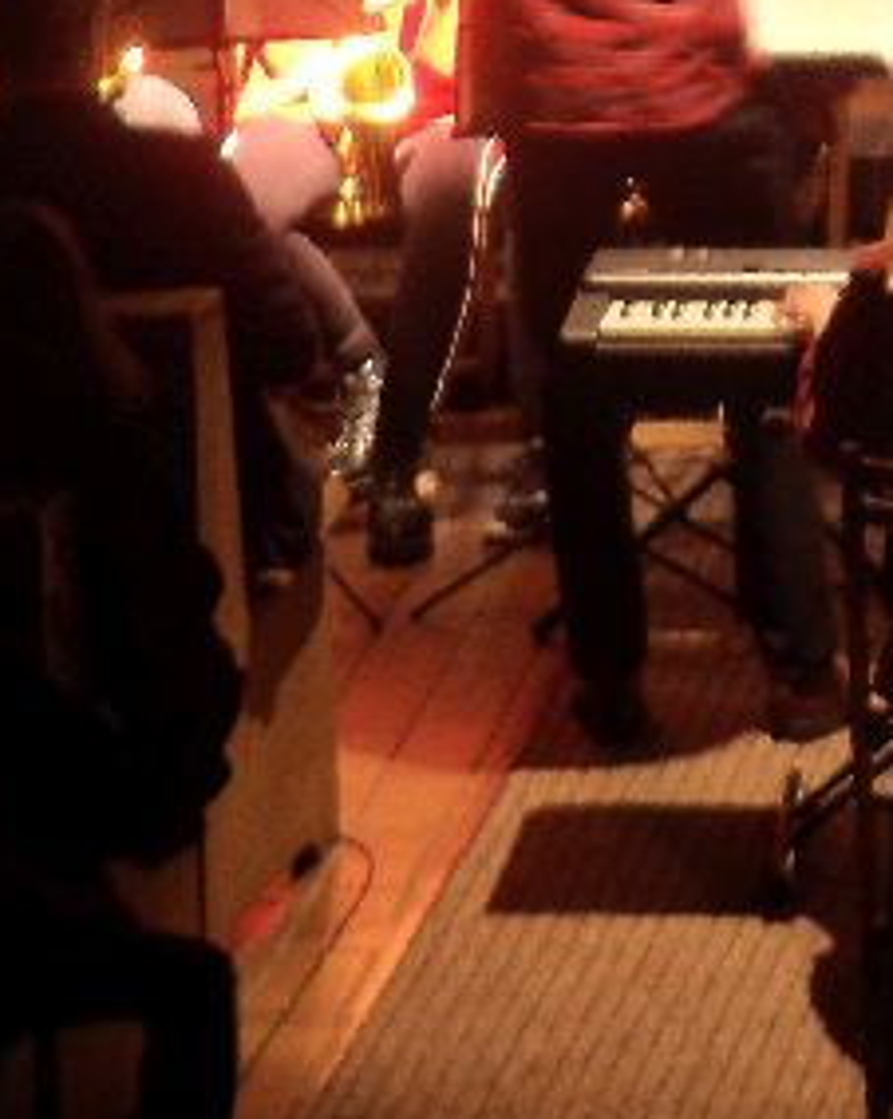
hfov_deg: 5.3
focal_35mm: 290
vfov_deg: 6.7
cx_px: 1154
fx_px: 9591
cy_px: 16
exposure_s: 1/4
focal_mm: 15.4
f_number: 4.4
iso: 160
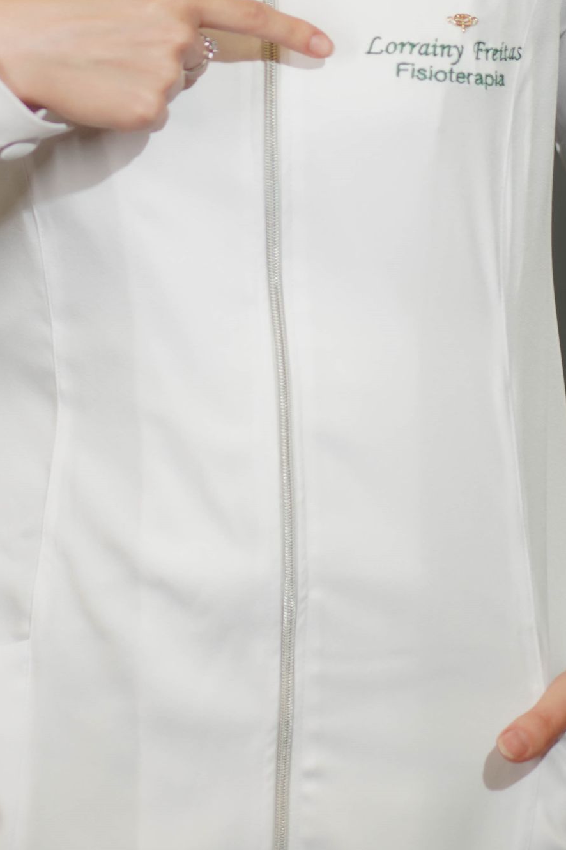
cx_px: 213
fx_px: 4294
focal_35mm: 182
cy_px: -3
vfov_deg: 11.2
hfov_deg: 7.5
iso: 125
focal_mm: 56
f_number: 1.4
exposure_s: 1/125
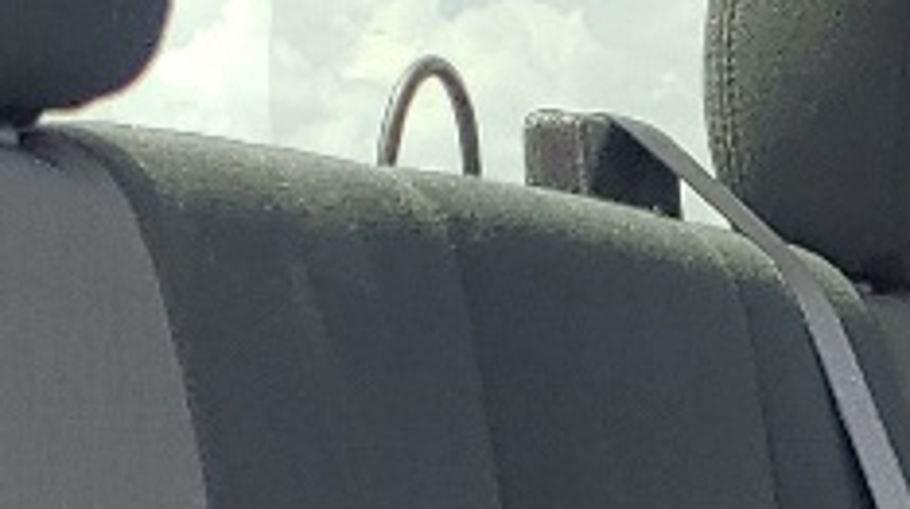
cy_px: 1422
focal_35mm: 194
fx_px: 4676
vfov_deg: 5.9
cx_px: 1777
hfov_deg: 10.3
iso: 50
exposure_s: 1/294
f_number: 1.5
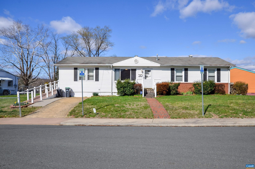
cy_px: 84
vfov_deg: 43.4
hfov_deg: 62.0
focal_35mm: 30
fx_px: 212
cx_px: 128
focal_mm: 20
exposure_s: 1/320
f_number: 9
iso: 100
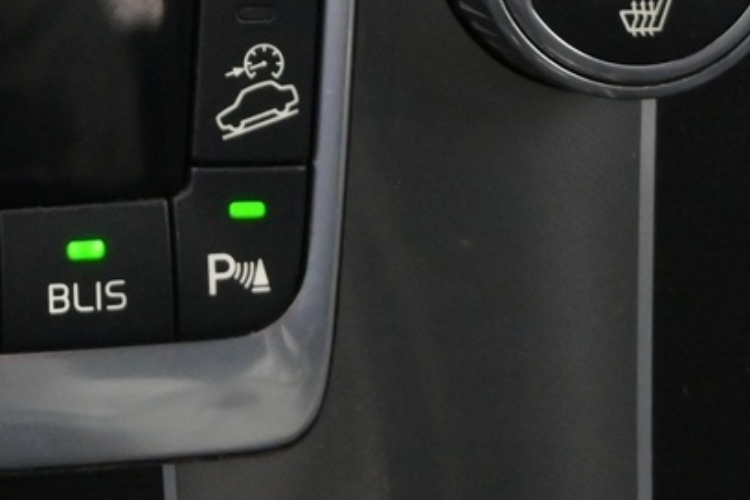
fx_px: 2729
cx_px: -101
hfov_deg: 15.2
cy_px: -307
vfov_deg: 10.1
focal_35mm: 131
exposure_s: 1/40
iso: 3600
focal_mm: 22
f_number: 4
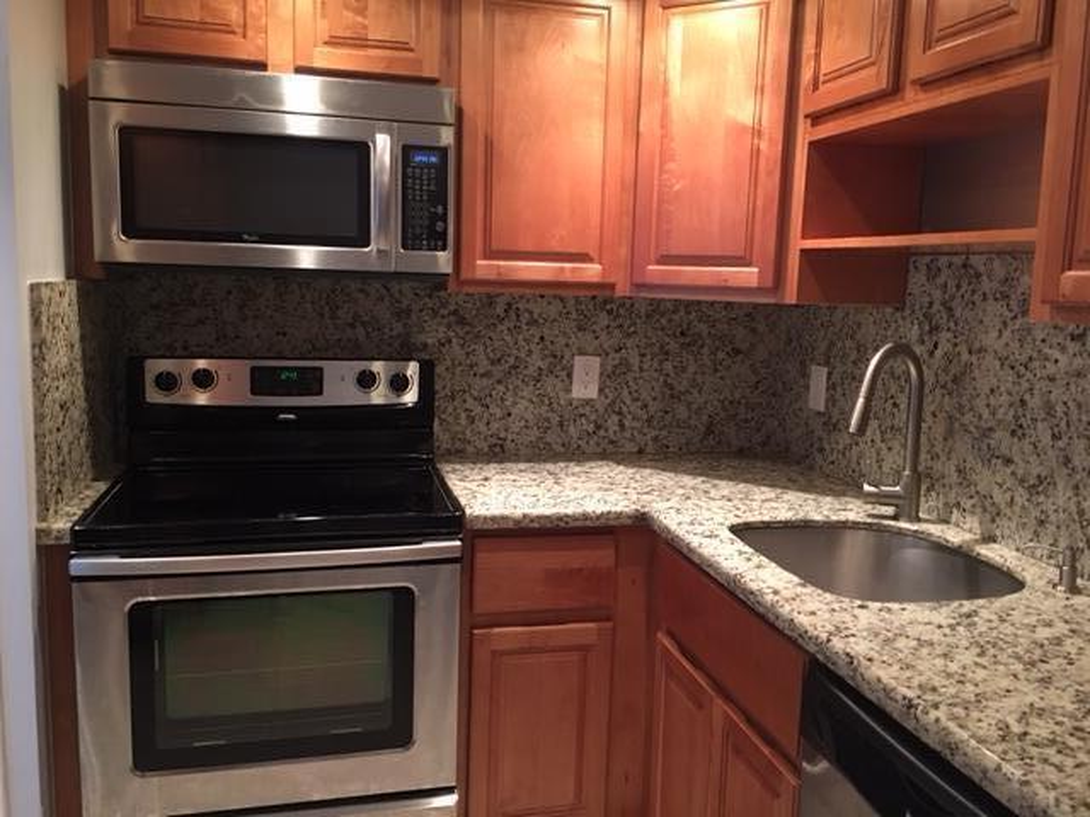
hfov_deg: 61.7
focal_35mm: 29
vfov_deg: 48.2
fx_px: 913
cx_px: 545
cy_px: 408
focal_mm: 4.15
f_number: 2.2
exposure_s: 1/4
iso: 50
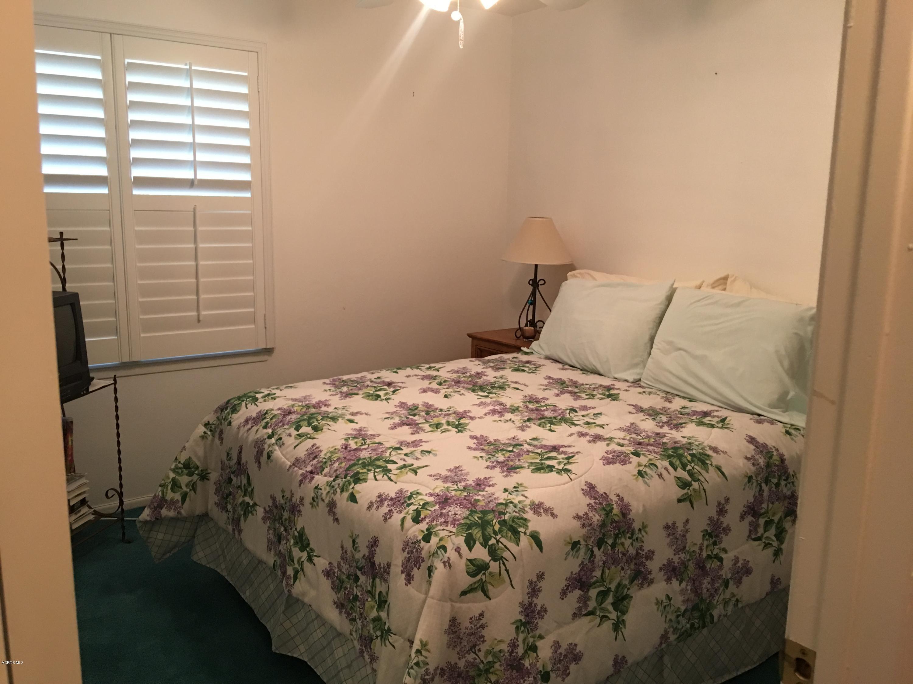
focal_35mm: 29
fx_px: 765
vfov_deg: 48.2
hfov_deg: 61.7
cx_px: 456
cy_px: 342
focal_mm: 4.15
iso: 80
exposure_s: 1/15
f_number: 2.2
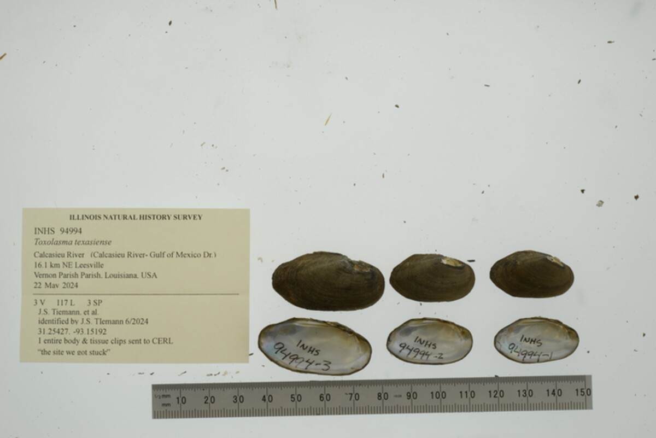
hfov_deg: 33.4
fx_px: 1094
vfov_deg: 22.6
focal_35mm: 60
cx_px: 328
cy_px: 219
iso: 100
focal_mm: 60
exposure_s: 1/13
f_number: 32
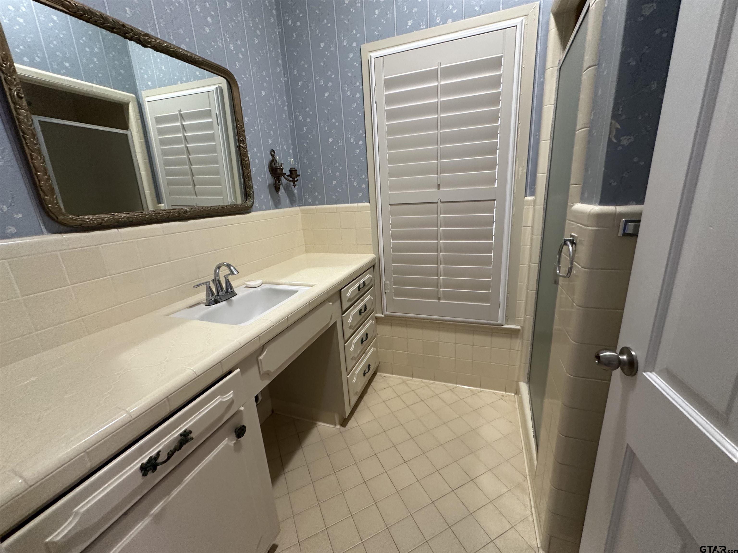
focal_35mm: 14
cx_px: 369
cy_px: 276
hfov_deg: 102.1
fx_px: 298
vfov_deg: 85.7
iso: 250
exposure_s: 1/60
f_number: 2.2
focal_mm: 2.22
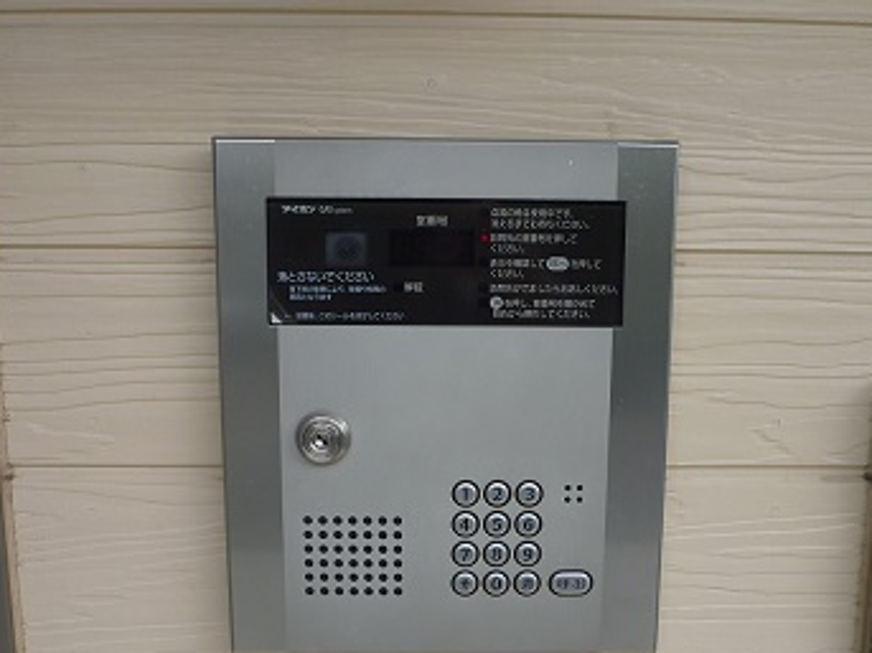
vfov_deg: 40.4
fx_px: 881
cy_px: 409
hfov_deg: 52.6
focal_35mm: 35
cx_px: 460
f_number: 2.8
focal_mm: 4.5
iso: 80
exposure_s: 1/125
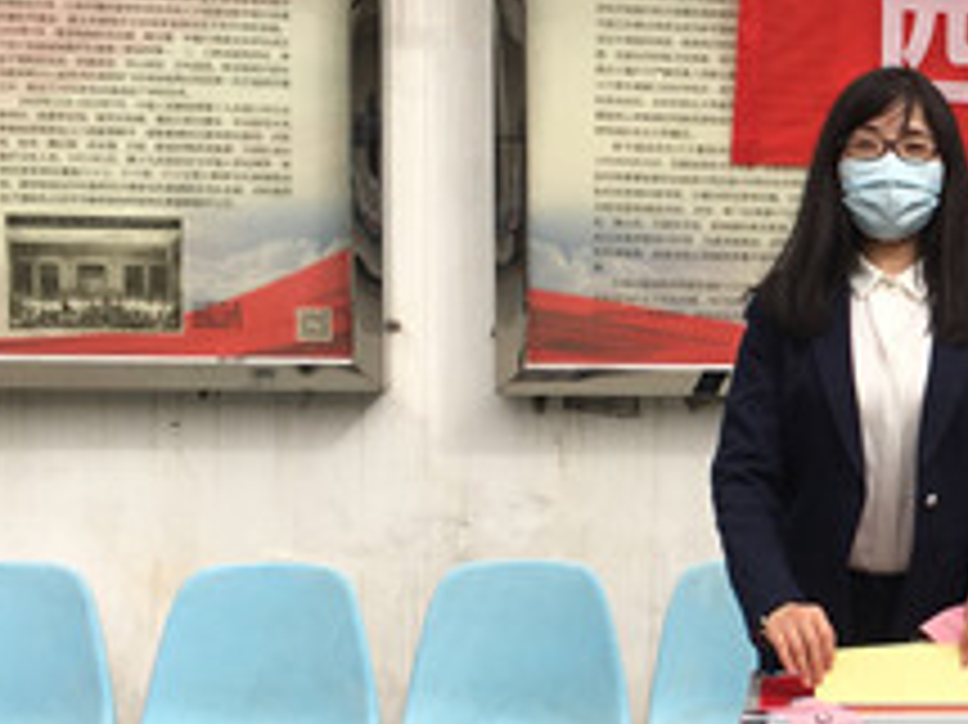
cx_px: 1211
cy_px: 414
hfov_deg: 22.0
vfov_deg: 18.2
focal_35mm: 81
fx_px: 2264
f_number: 2.2
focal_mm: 4.15
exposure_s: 1/620
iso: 25
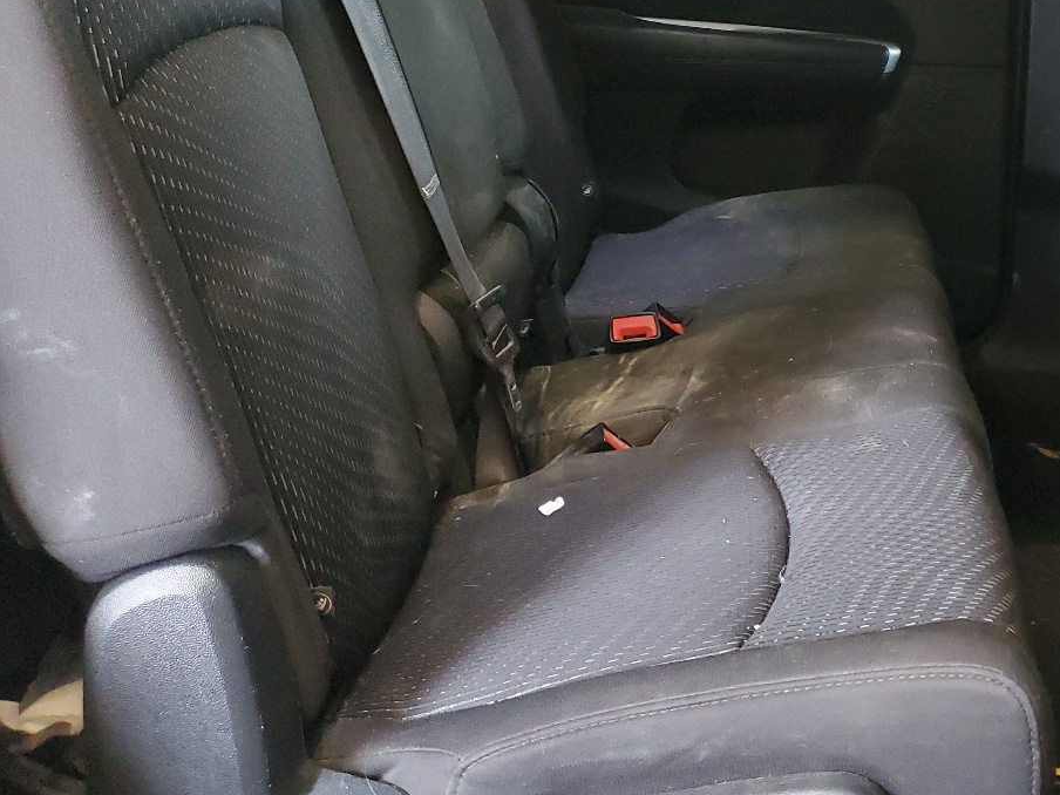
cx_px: 899
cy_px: 204
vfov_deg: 31.0
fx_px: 1409
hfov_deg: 39.1
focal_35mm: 46
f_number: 1.5
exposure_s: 1/60.2
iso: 416
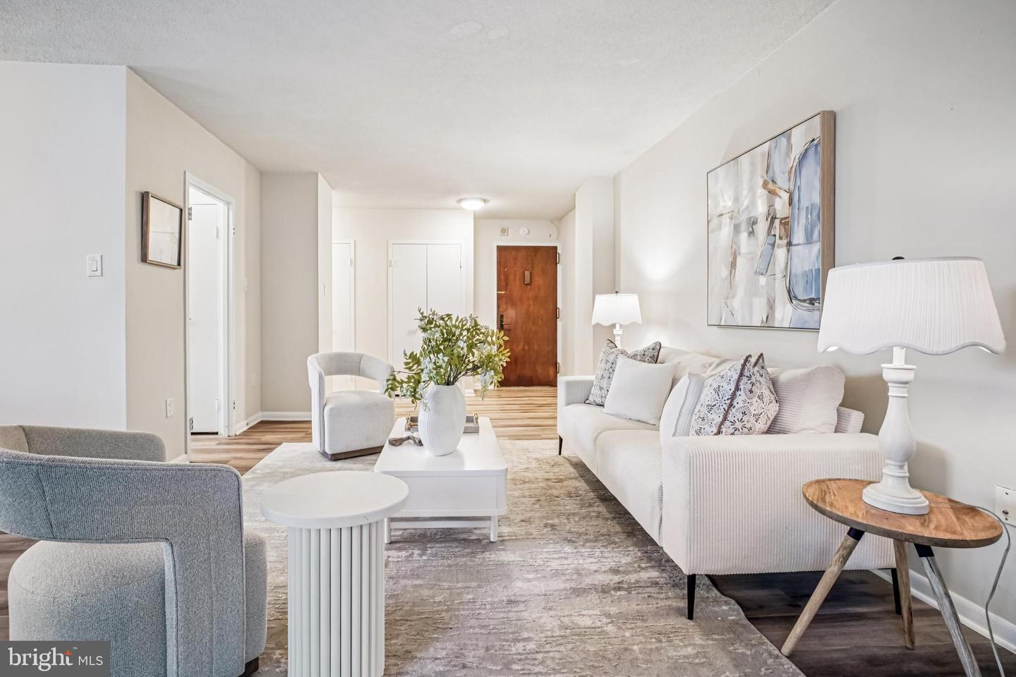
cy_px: 338
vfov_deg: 72.1
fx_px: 466
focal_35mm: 16
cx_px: 508
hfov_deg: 95.0
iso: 500
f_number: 8
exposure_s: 1/5
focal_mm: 11
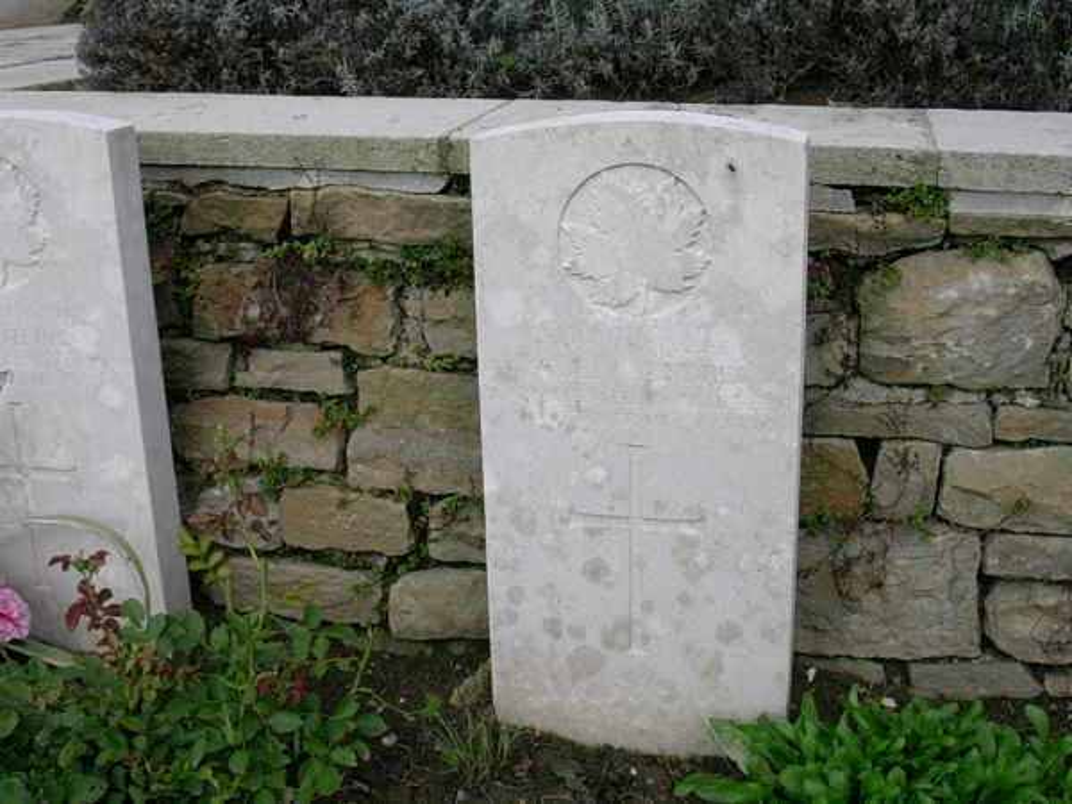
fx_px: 1394
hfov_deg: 42.1
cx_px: 536
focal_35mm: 45
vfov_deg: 32.2
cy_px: 402
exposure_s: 1/287
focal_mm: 6.7
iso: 70
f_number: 5.8
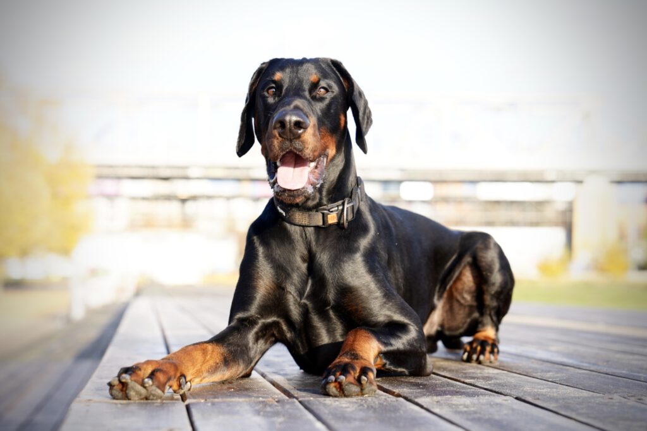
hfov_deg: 33.4
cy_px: 216
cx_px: 324
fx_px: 1078
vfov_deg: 22.6
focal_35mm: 60
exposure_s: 1/250
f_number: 3.5
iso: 100
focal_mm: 60
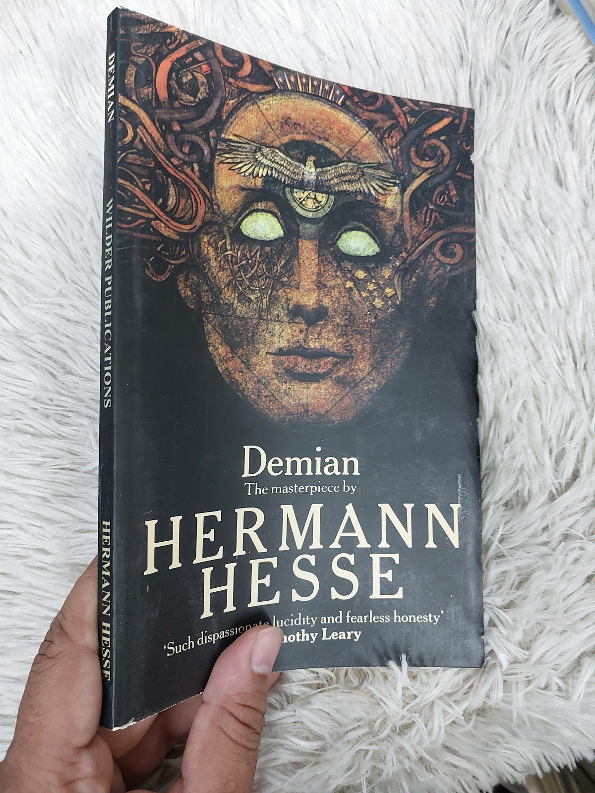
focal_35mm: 30
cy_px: 396
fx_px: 688
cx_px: 298
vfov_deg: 60.0
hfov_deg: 46.8
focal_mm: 4.6
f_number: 1.8
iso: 320
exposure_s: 1/50
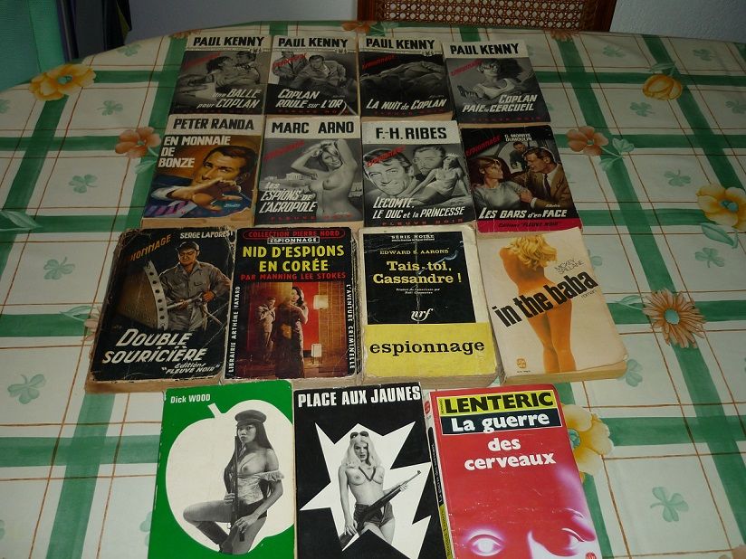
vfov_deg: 42.9
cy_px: 280
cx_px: 373
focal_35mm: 33
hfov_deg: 55.4
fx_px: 711
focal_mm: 5.5
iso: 100
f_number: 2.8
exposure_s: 1/30
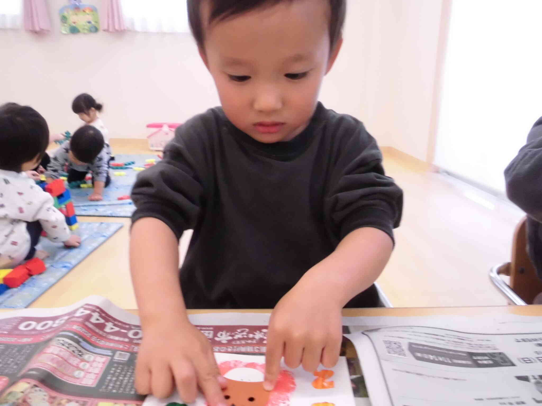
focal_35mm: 26
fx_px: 407
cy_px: 203
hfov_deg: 67.3
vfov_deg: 53.1
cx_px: 271
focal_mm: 4.6
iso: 400
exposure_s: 1/60
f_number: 3.2
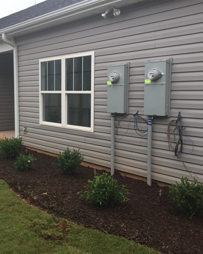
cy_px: 129
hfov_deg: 35.8
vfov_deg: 44.8
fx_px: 308
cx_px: 56
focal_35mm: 41
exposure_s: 1/332
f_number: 2.4
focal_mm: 3.3
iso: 25
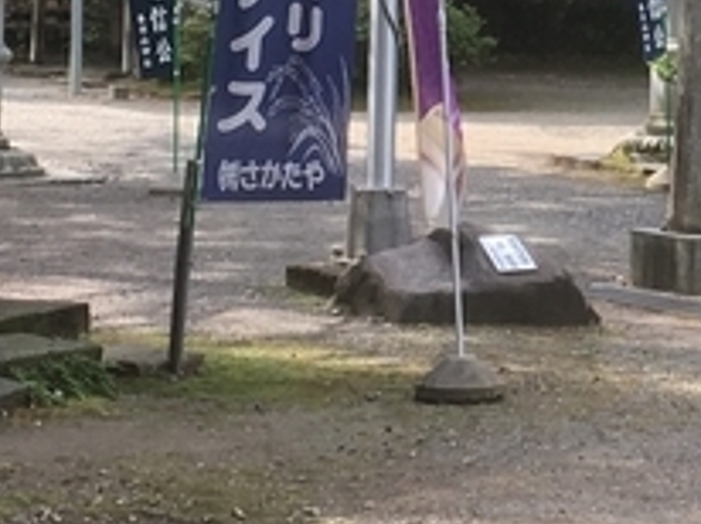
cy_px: -180
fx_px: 3418
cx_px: 711
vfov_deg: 8.6
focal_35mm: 169
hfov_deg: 11.6
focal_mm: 4.15
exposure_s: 1/240
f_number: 2.2
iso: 25
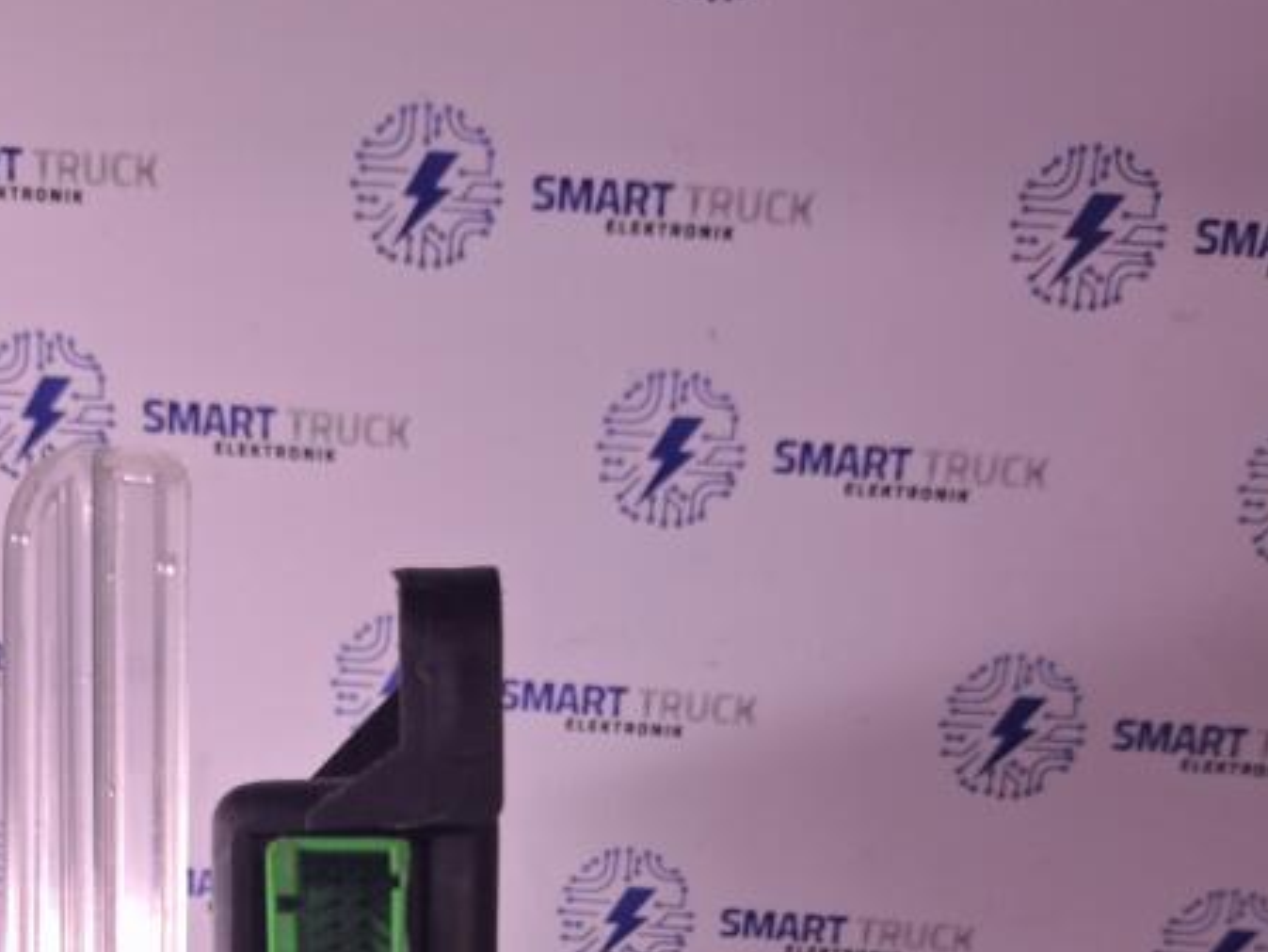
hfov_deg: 45.4
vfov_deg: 31.0
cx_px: 474
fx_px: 1502
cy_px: 1068
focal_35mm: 41
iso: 64
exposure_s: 1/50
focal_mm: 5.54
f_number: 1.8
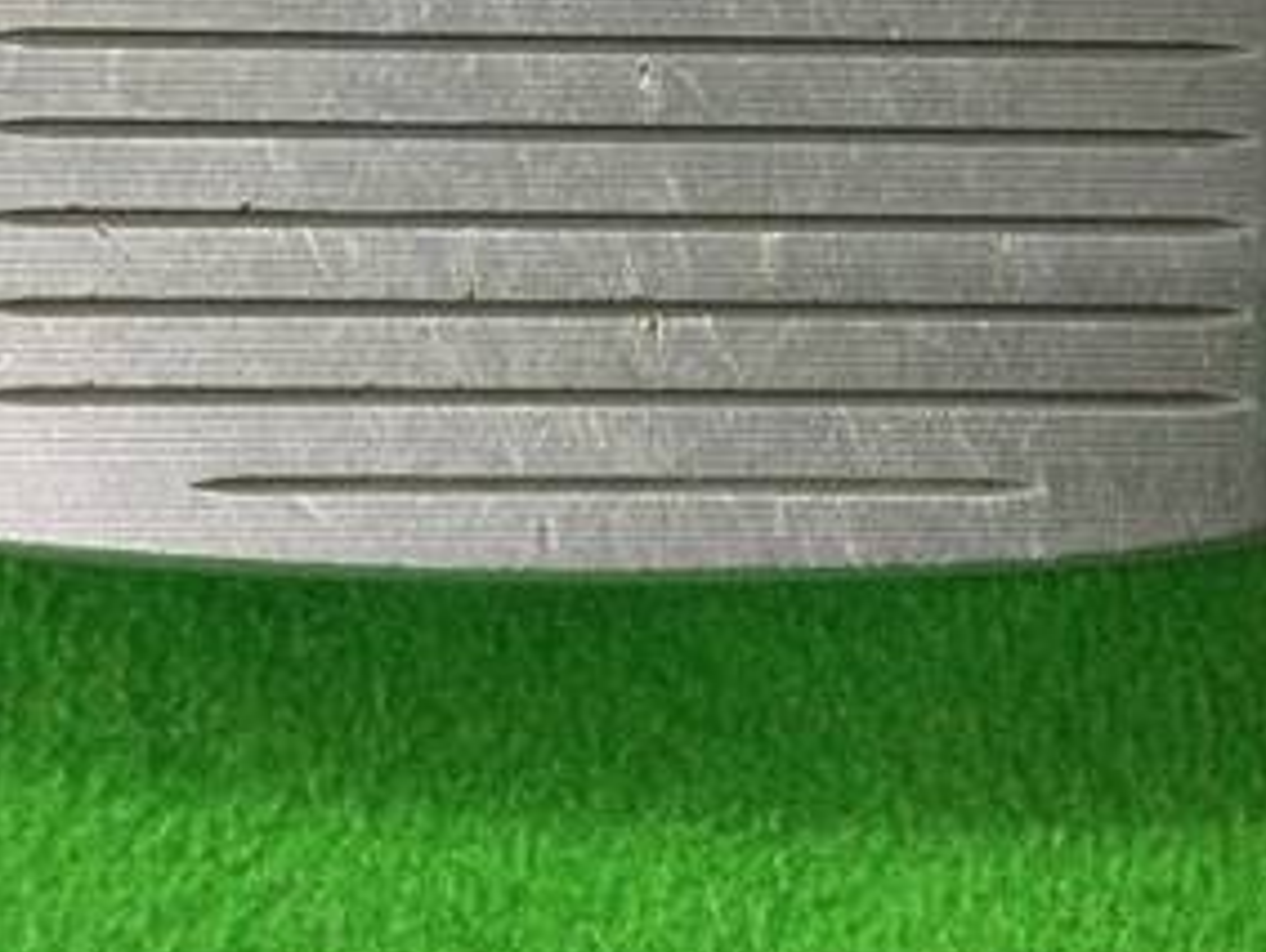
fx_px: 2563
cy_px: -54
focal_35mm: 70
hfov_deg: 27.7
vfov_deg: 20.2
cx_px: 559
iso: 125
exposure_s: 1/30
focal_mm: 3.3
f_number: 2.4
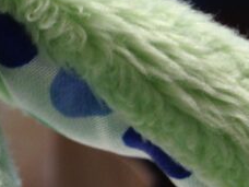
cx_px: -284
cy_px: 250
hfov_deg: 11.7
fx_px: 1065
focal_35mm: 148
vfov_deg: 9.8
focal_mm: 4.12
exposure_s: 1/30
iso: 50
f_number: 2.4
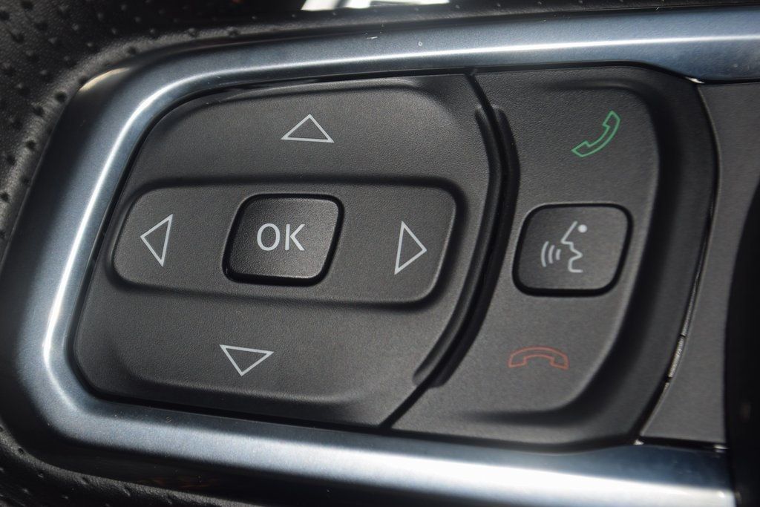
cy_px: 254
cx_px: 380
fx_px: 1647
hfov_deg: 26.0
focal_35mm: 78
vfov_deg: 17.5
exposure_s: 1/60
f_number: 8
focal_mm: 52
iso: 100
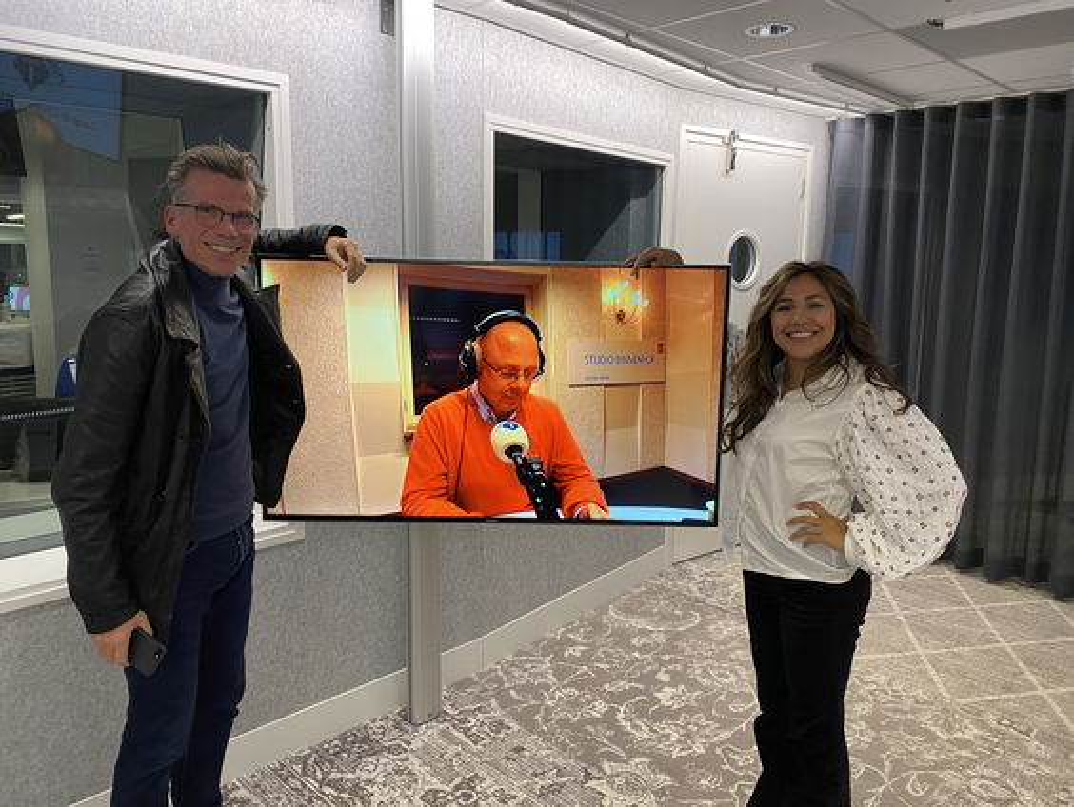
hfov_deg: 67.3
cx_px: 537
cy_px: 404
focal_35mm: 26
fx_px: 807
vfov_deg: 53.1
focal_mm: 4.25
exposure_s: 1/50
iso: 125
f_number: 1.8
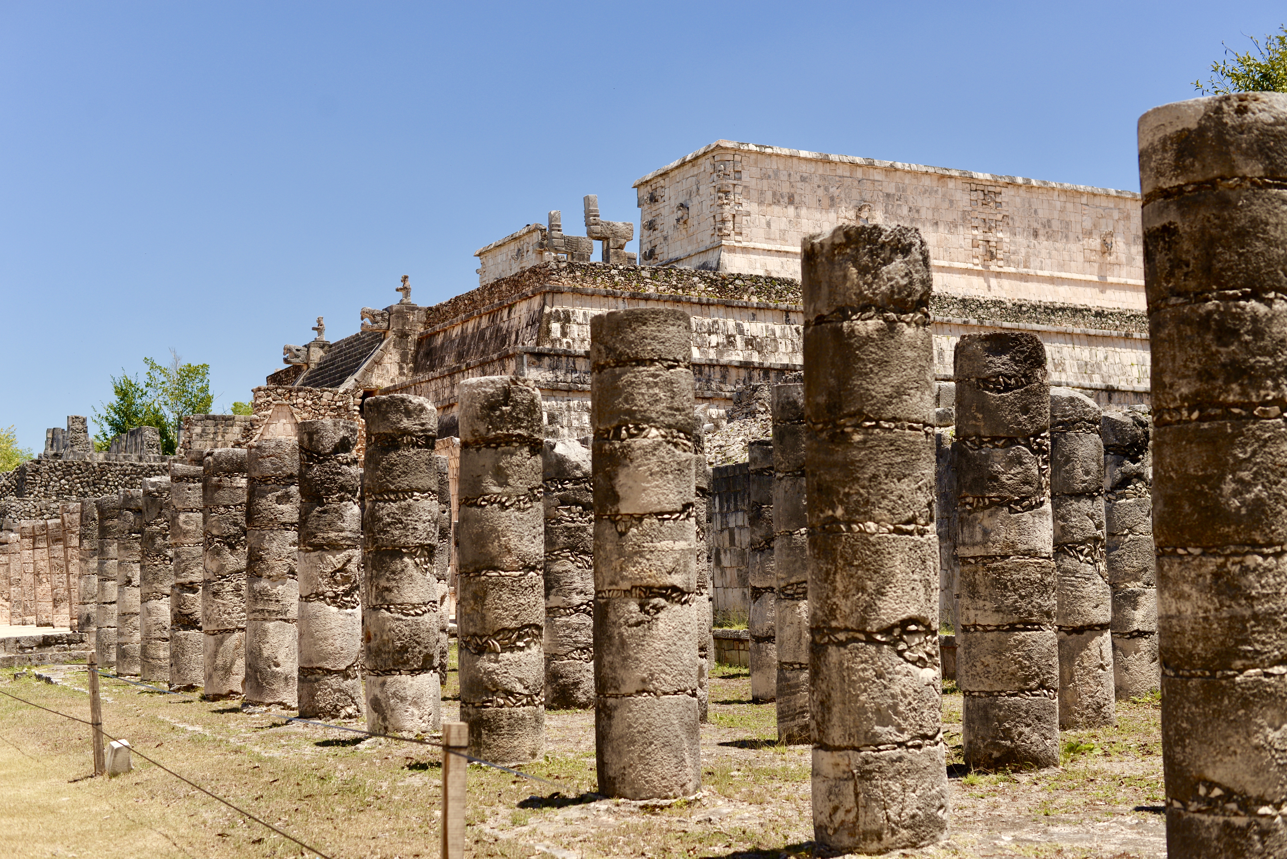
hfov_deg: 39.6
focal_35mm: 50
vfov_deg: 27.0
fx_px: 1788
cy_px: 430
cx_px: 644
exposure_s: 1/2000
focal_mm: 50
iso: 100
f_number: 1.8
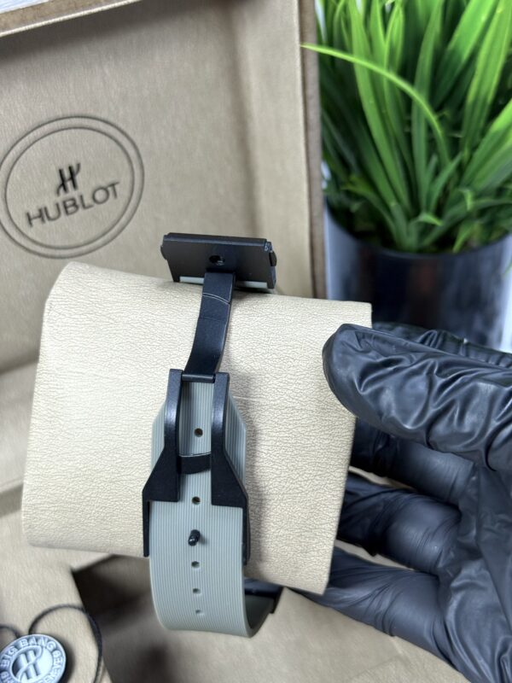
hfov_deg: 30.3
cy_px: 342
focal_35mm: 48
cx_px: 256
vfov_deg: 39.7
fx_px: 947
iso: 100
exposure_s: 1/61
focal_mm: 6.76
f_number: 1.78
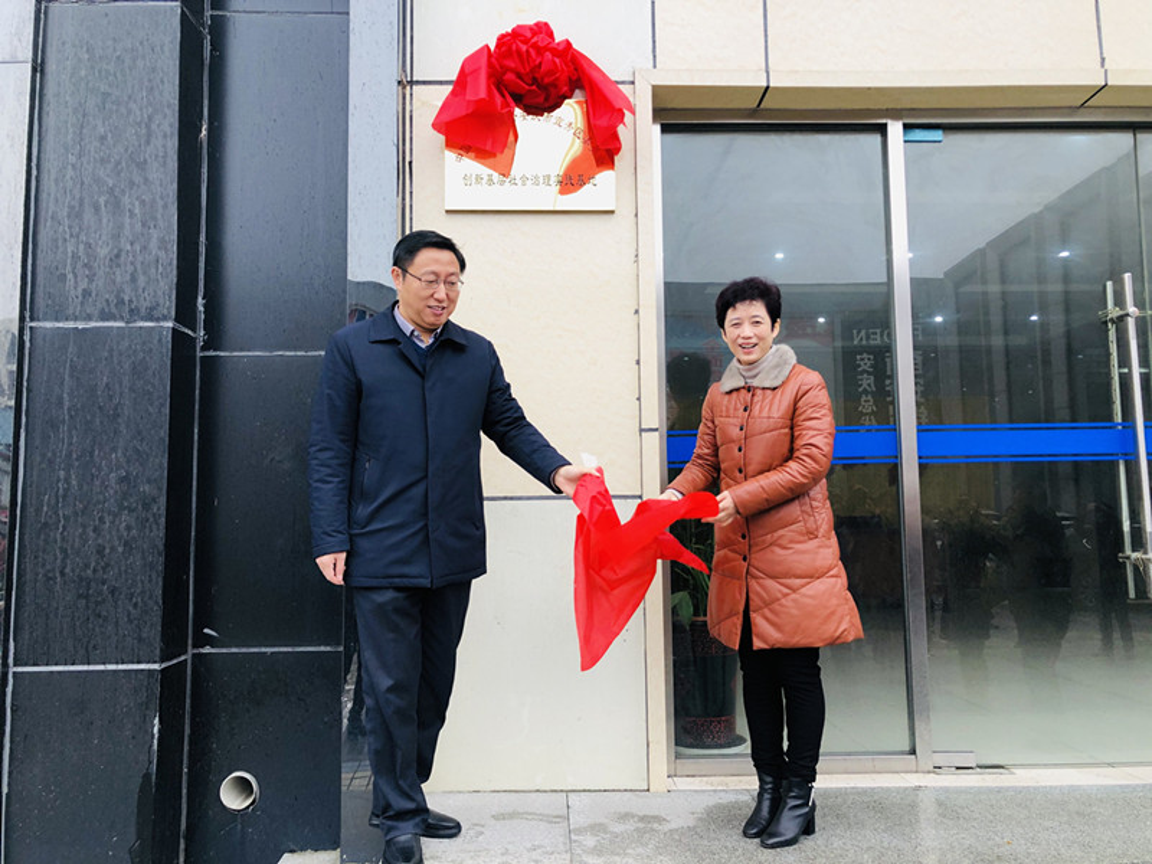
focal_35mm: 28
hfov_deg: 63.4
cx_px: 576
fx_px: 932
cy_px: 432
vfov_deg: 49.7
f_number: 1.8
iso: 40
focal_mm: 3.99
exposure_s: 1/100
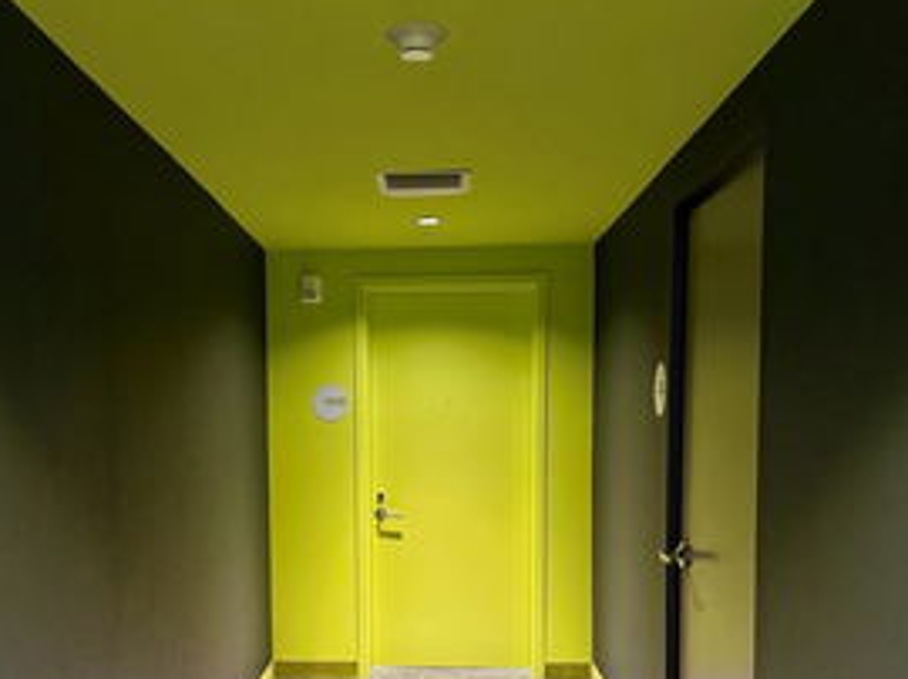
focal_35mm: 38
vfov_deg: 36.8
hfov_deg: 48.9
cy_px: 504
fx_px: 996
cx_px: 388
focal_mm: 6.76
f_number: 1.78
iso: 800
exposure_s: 1/40
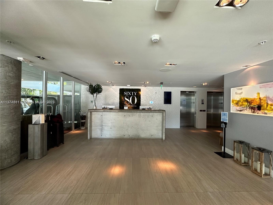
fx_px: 110
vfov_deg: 85.7
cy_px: 102
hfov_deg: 102.1
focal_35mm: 14
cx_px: 136
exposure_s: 1/120
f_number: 2.2
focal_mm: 2.22
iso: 320
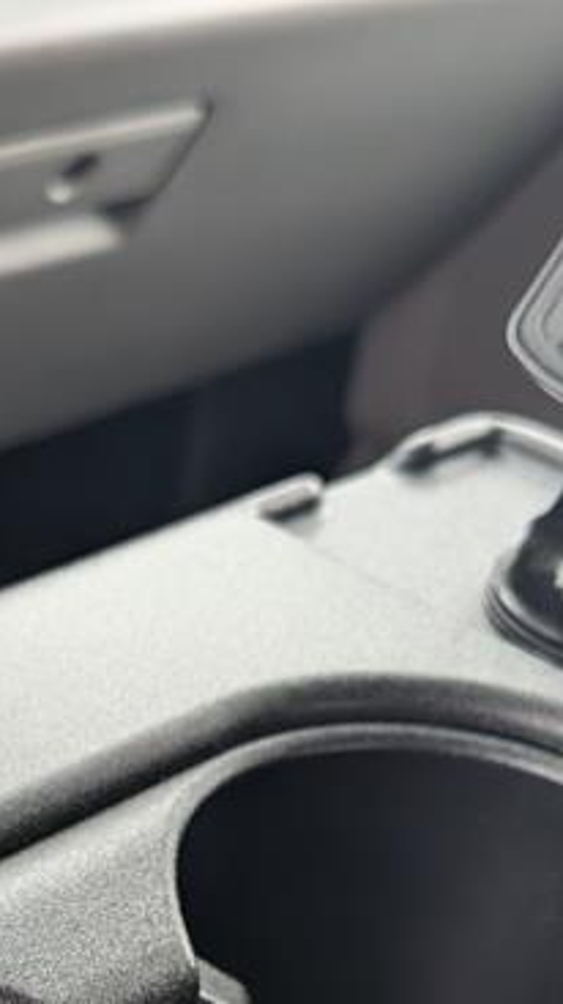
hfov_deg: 16.4
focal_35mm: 73
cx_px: 128
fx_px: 1941
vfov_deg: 27.3
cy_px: 1004
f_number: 1.68
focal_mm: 6.9
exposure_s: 1/588
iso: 1252
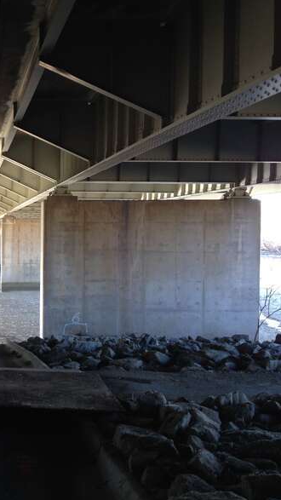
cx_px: -44
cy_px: 254
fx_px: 649
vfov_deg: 42.1
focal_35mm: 49
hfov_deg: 22.7
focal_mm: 4.12
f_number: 2.4
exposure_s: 1/40
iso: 50
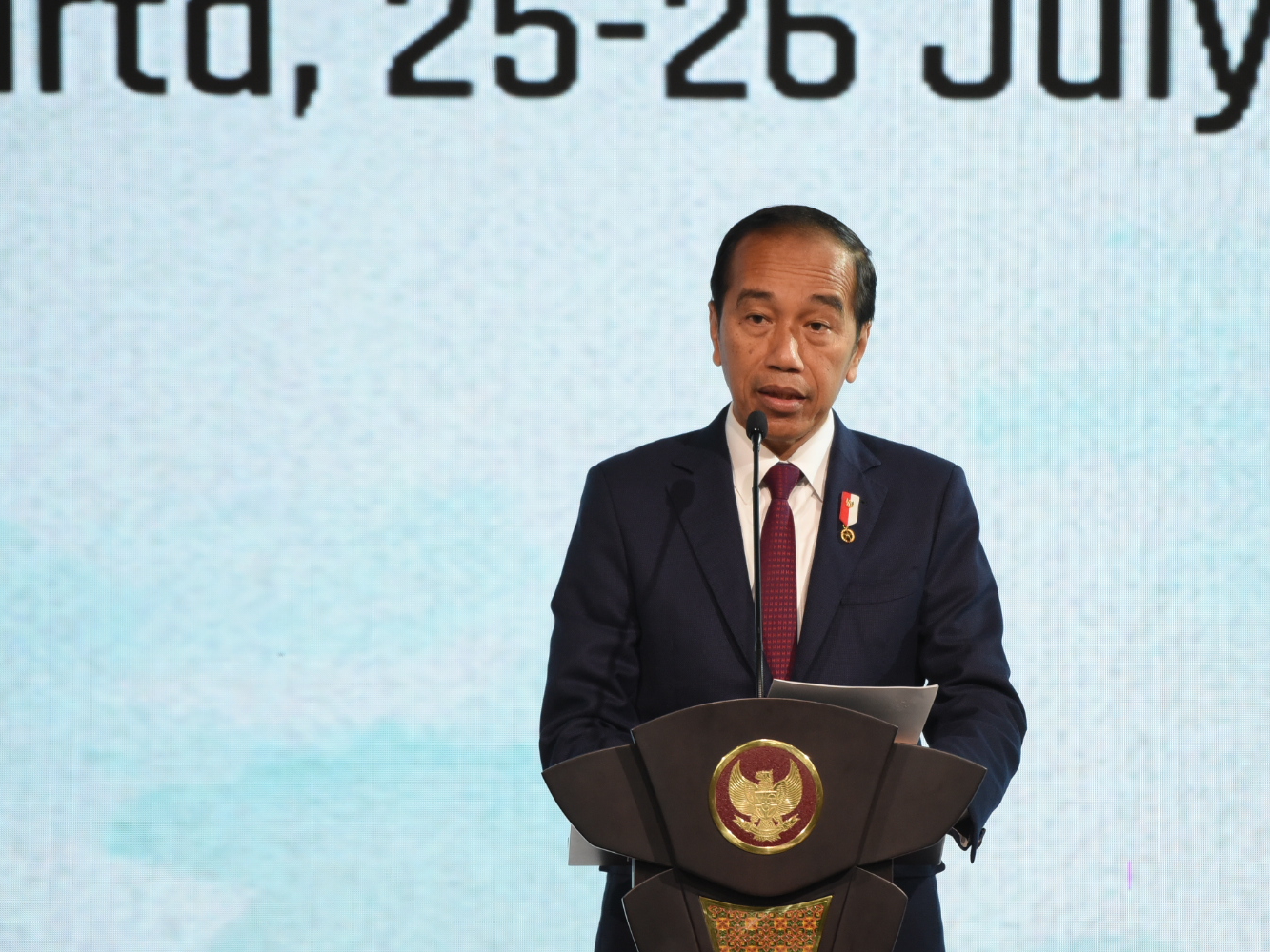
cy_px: 505
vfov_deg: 3.3
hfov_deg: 4.5
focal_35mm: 444
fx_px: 16291
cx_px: 769
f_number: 5.6
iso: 2500
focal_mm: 380
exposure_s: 1/125
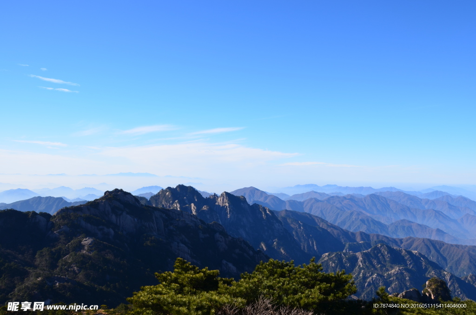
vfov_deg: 41.5
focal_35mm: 32
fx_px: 416
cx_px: 238
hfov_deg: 59.6
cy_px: 158
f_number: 11
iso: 110
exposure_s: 1/125
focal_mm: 21
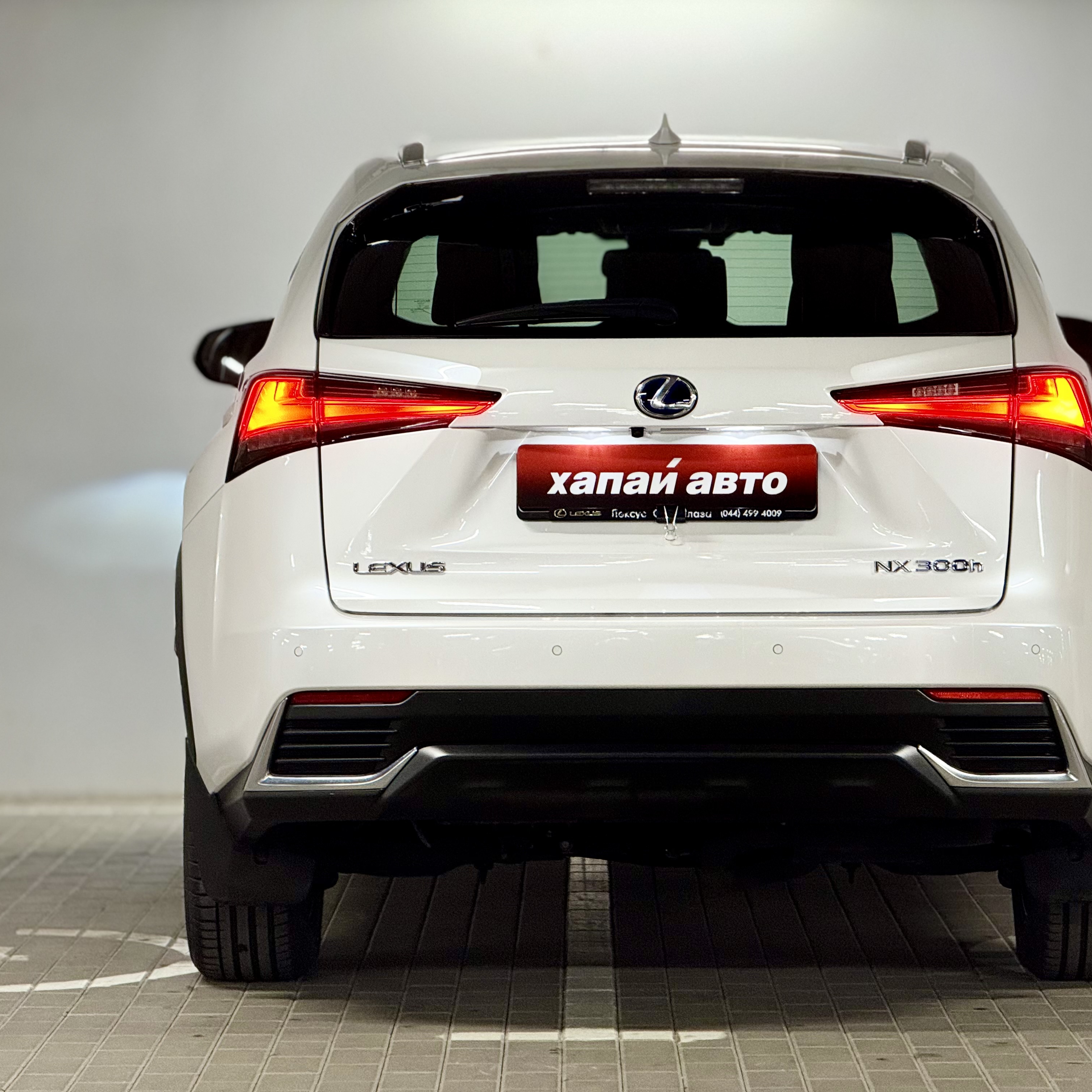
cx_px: 666
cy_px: 544
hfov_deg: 12.3
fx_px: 5068
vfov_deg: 12.3
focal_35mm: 142
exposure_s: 1/50
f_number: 2.8
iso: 160
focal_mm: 15.66
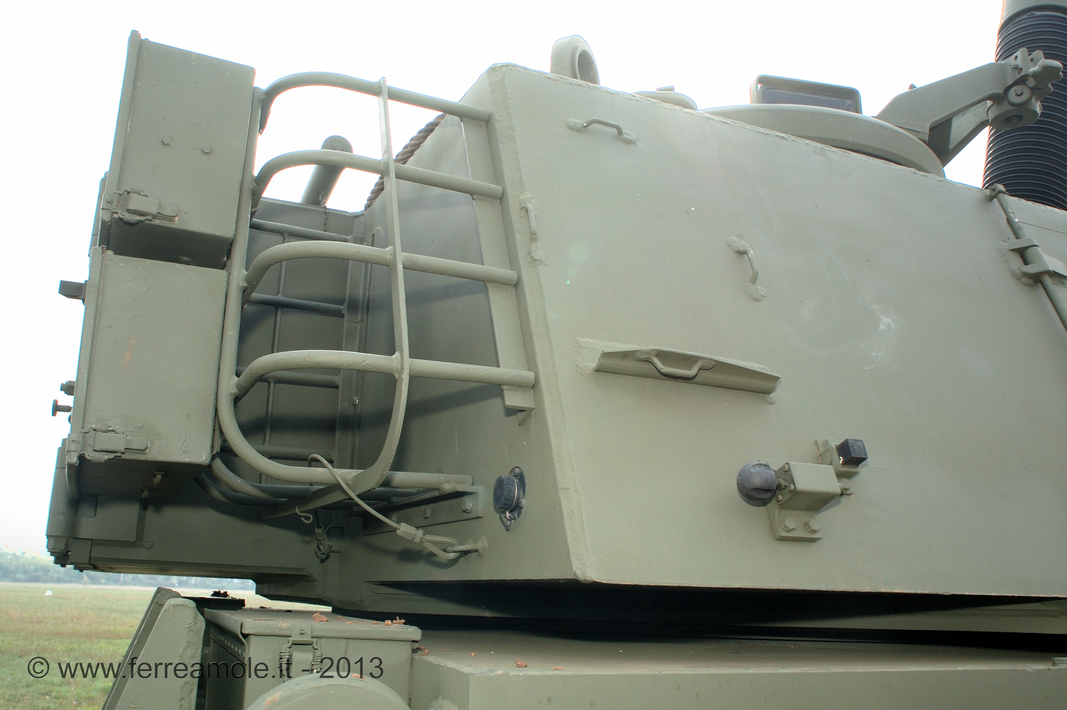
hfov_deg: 62.0
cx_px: 534
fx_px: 888
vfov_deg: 43.5
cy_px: 355
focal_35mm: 30
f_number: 10
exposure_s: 1/125
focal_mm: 20
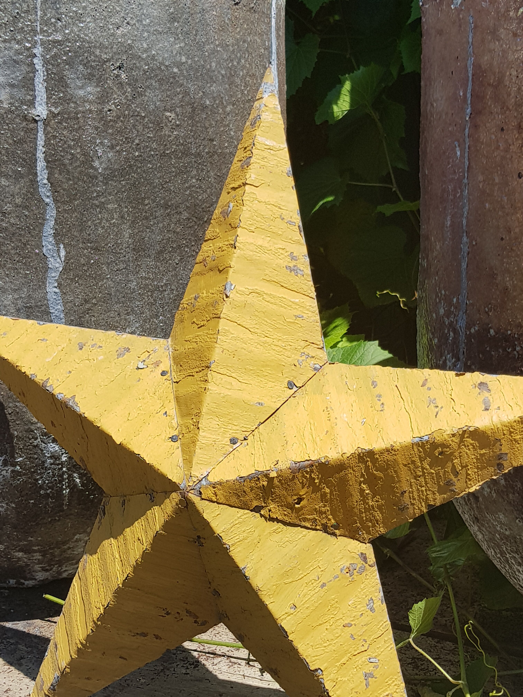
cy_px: 348
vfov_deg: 67.3
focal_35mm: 26
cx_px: 262
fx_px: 524
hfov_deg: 53.1
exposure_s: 1/1684
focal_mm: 4.2
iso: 40
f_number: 1.7
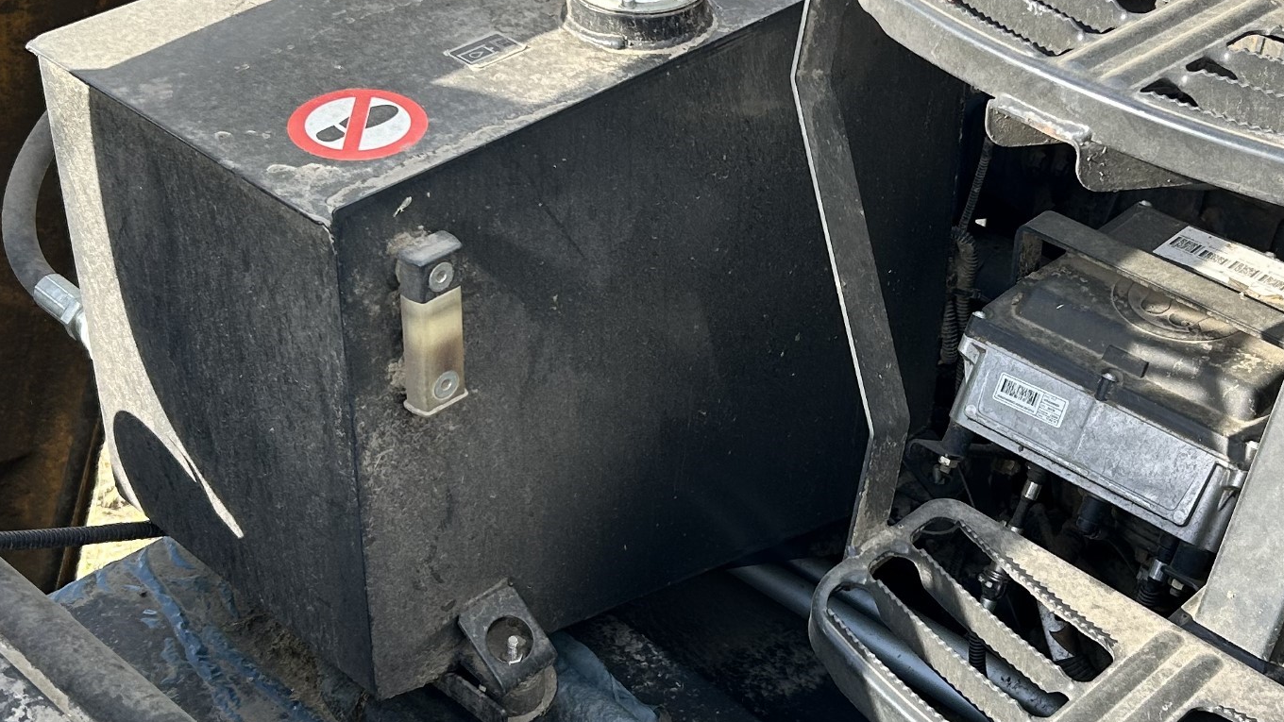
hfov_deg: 34.7
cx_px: 815
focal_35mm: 60
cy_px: 266
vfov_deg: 20.0
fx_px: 2043
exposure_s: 1/797
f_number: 1.5
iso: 50
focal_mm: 5.7
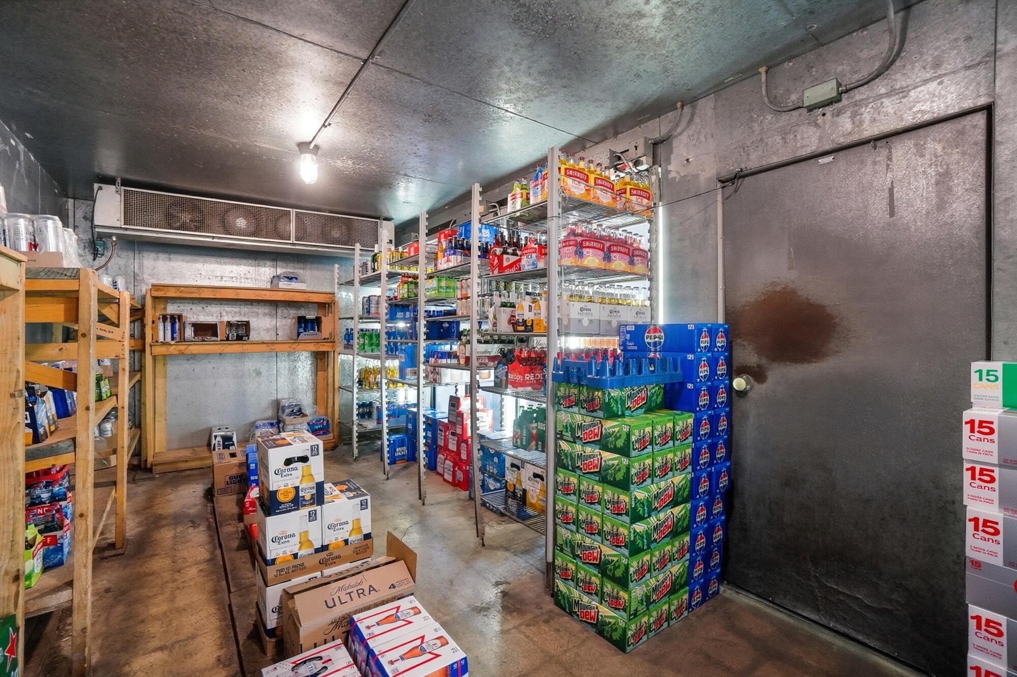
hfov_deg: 100.4
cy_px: 338
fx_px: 423
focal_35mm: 15
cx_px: 508
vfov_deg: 77.2
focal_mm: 10
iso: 100
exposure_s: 1/40
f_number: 4
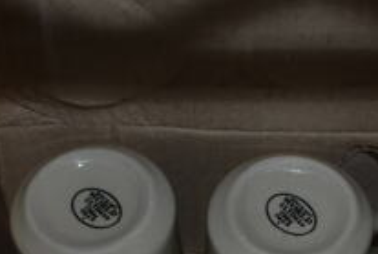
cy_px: 369
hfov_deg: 19.2
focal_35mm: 106
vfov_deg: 12.4
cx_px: 197
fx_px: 1115
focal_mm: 24
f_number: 5.6
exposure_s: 1/30
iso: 200
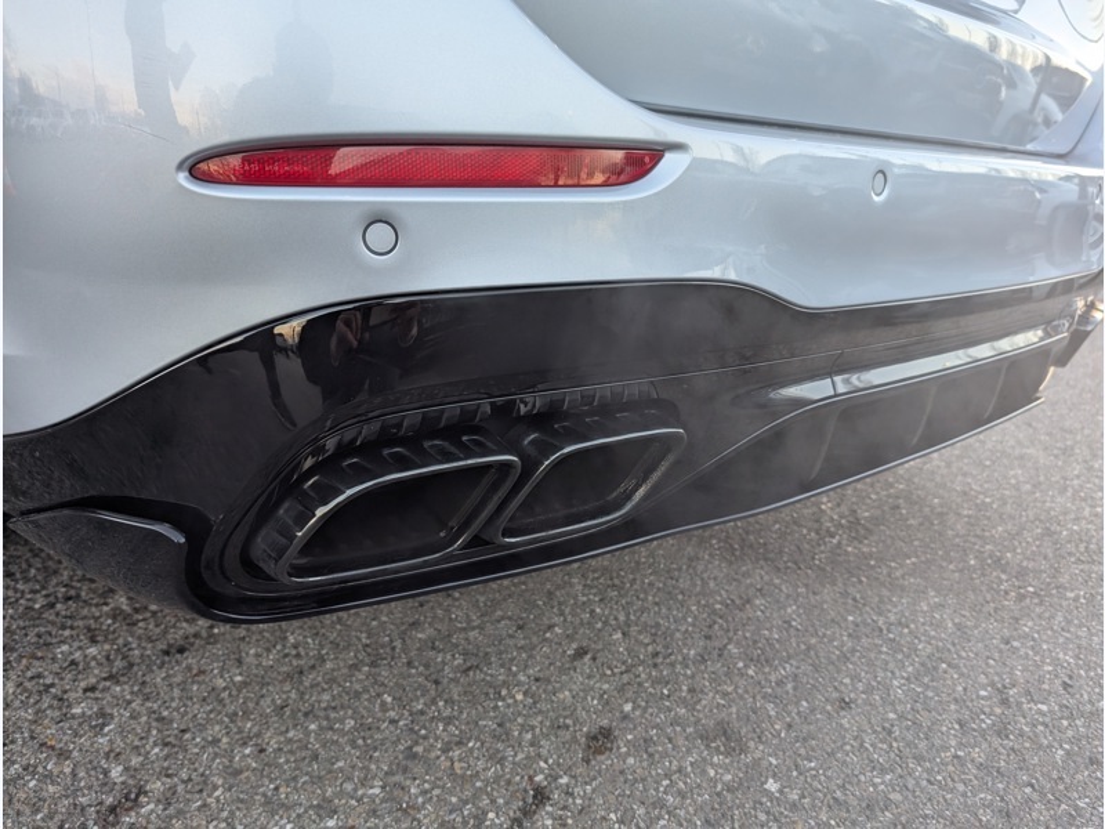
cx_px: 552
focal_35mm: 24
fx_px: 766
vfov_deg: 56.8
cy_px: 414
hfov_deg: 71.6
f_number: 1.68
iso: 250
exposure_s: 1/422
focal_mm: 6.9
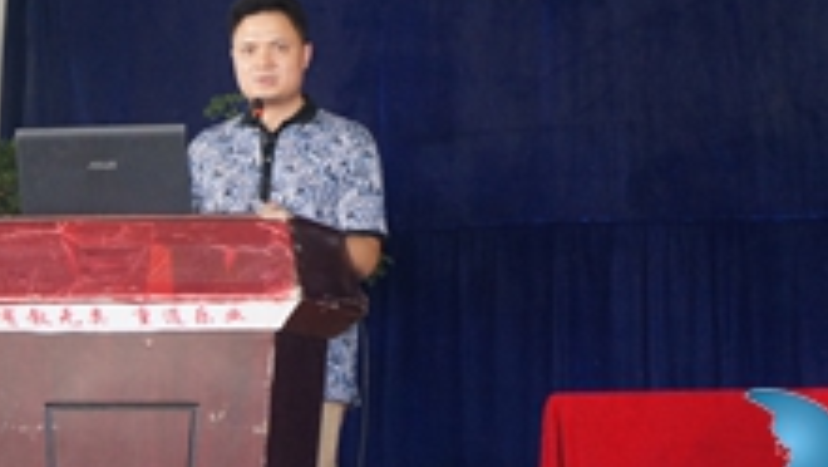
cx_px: 444
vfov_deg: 10.6
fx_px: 2504
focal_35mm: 114
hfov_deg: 18.8
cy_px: 11
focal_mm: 32
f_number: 4
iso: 1600
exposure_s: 1/60
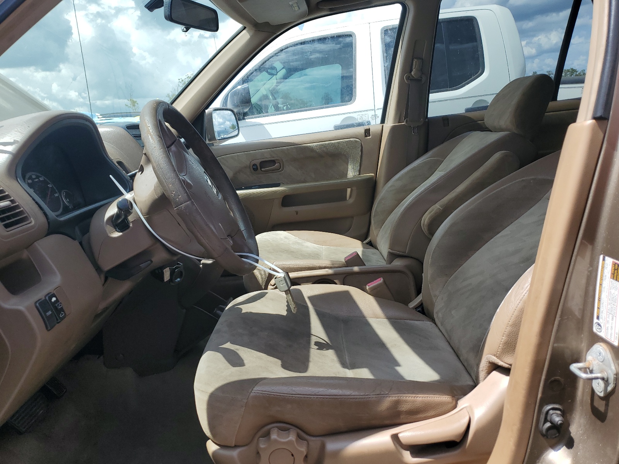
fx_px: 465
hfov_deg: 67.3
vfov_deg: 53.1
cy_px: 232
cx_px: 310
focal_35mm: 26
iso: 50
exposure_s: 1/1429
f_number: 1.5
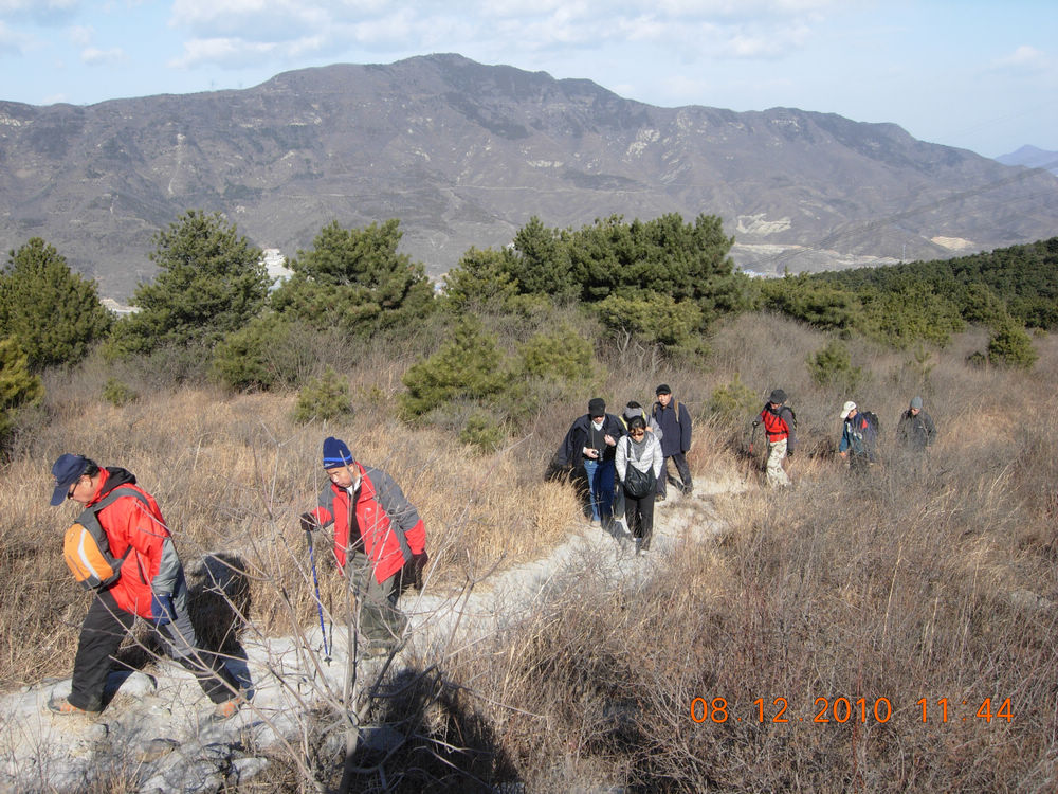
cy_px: 397
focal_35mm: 36
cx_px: 529
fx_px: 1100
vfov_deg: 39.7
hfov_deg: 51.4
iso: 50
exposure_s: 1/287
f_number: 5.4
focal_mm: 7.5
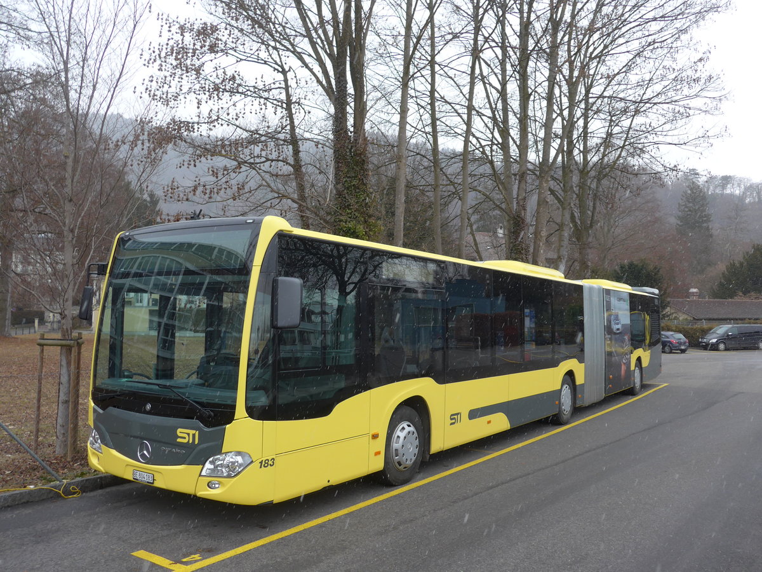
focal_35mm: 29
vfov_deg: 48.2
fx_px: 638
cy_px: 286
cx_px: 381
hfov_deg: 61.7
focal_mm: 6
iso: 80
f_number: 2.5
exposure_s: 1/100
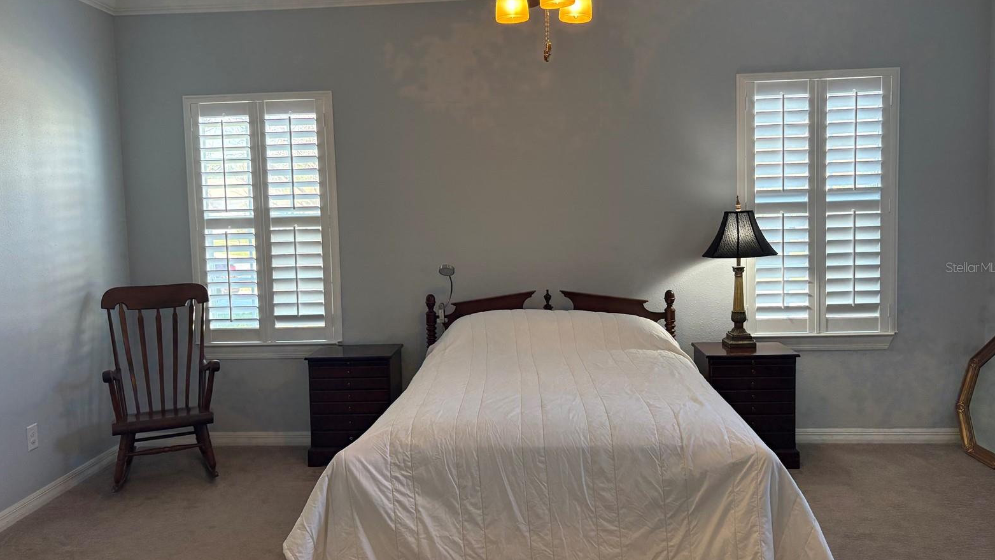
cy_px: 267
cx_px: 497
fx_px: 765
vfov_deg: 40.2
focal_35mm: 29
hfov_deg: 66.1
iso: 200
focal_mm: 5.96
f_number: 1.6
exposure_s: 1/120
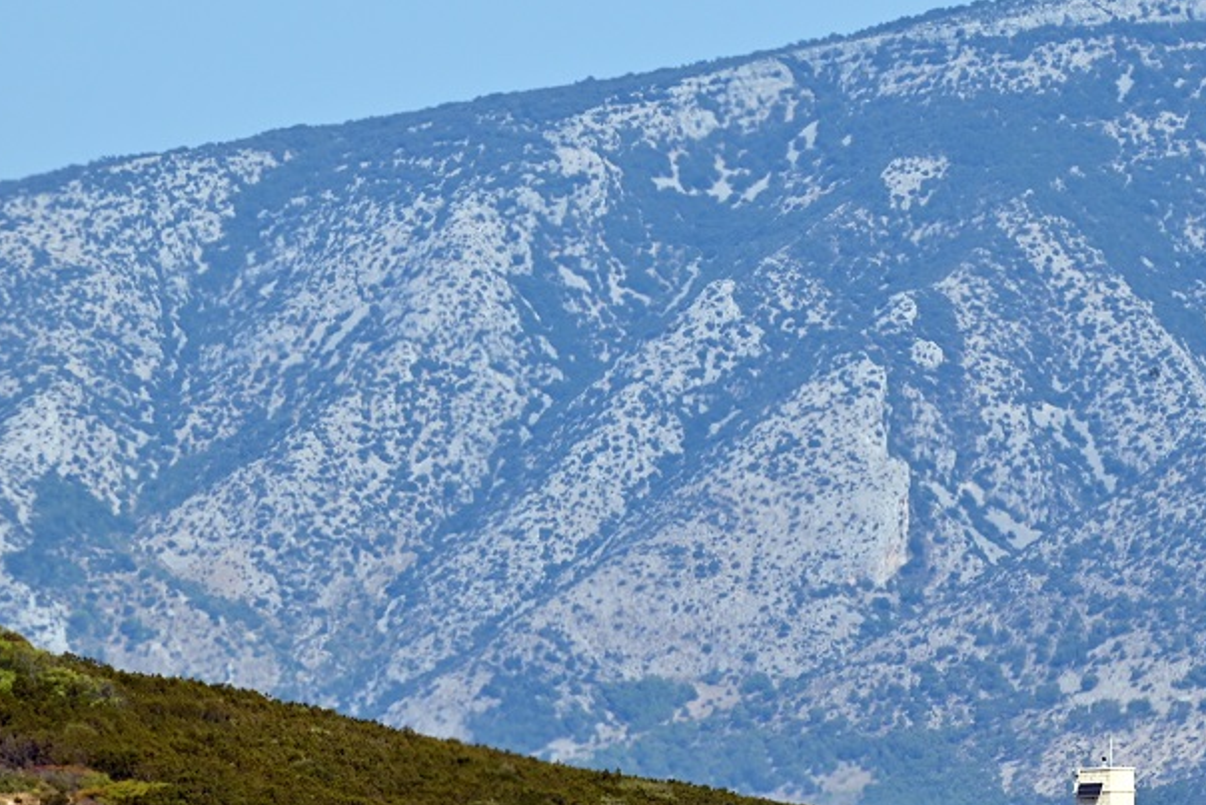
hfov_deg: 4.1
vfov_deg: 2.8
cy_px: 592
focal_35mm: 497
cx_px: 968
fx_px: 16652
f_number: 16
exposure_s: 1/320
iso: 280
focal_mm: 300
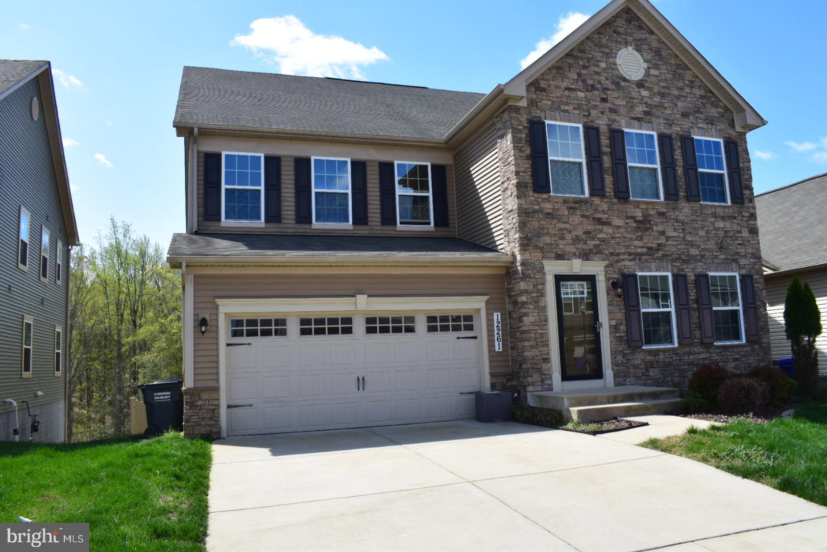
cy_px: 276
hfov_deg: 67.4
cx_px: 414
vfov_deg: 47.9
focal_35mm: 27
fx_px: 620
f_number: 11
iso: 400
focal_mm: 18
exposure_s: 1/500
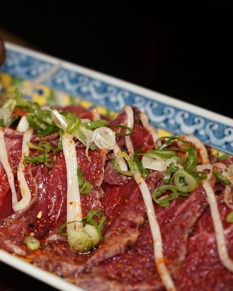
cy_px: 146
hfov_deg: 15.4
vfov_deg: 19.4
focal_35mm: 99
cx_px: 36
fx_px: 853
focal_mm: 70
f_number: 5.6
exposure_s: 1/80
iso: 4000
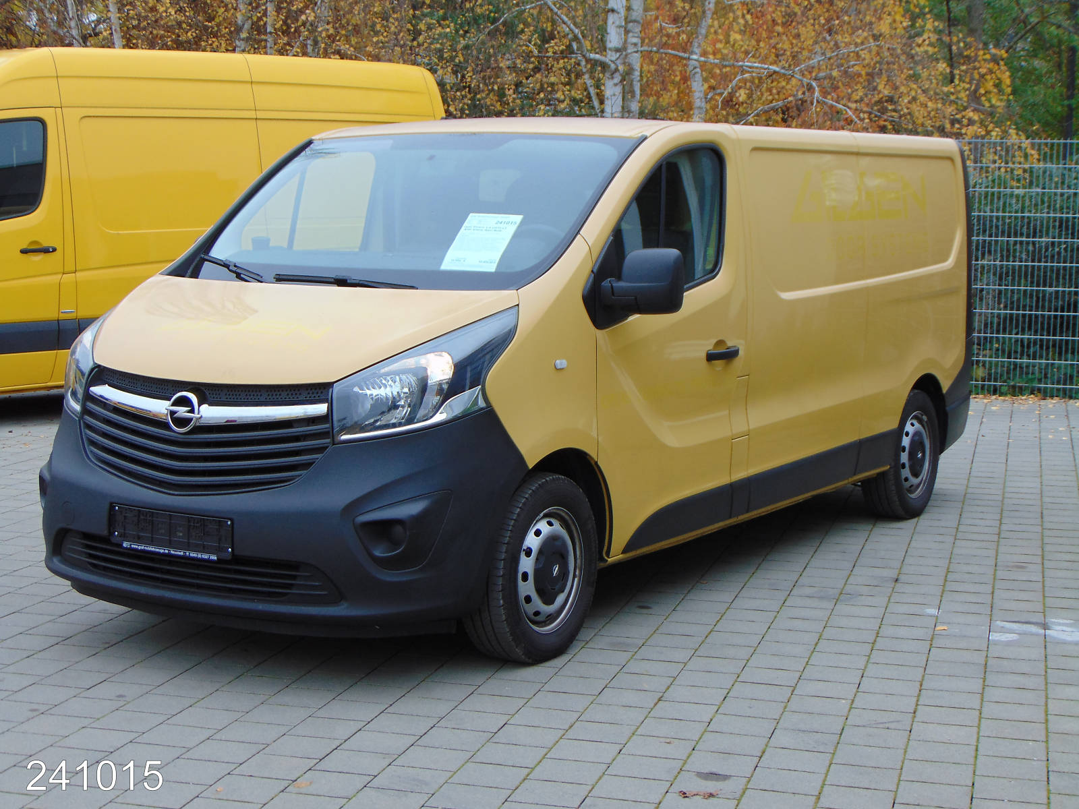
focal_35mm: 60
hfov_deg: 32.2
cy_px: 404
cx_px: 540
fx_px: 1870
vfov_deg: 24.4
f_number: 3.6
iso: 80
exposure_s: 1/160
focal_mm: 10.8
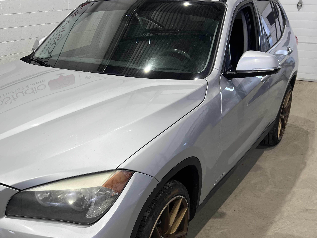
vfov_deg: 34.8
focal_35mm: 41
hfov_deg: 44.3
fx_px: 375
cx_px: 80
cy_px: 159
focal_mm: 5.7
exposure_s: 1/120
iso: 50
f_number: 1.5
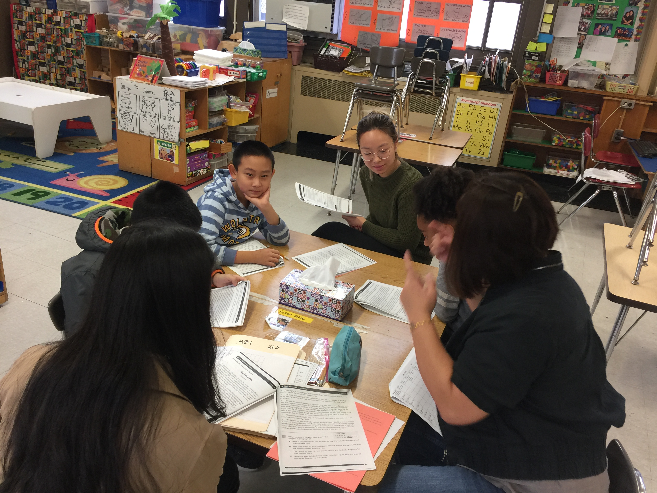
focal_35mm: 29
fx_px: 550
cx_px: 328
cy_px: 246
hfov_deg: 61.7
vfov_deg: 48.2
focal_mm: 4.15
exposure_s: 1/15
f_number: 2.2
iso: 32
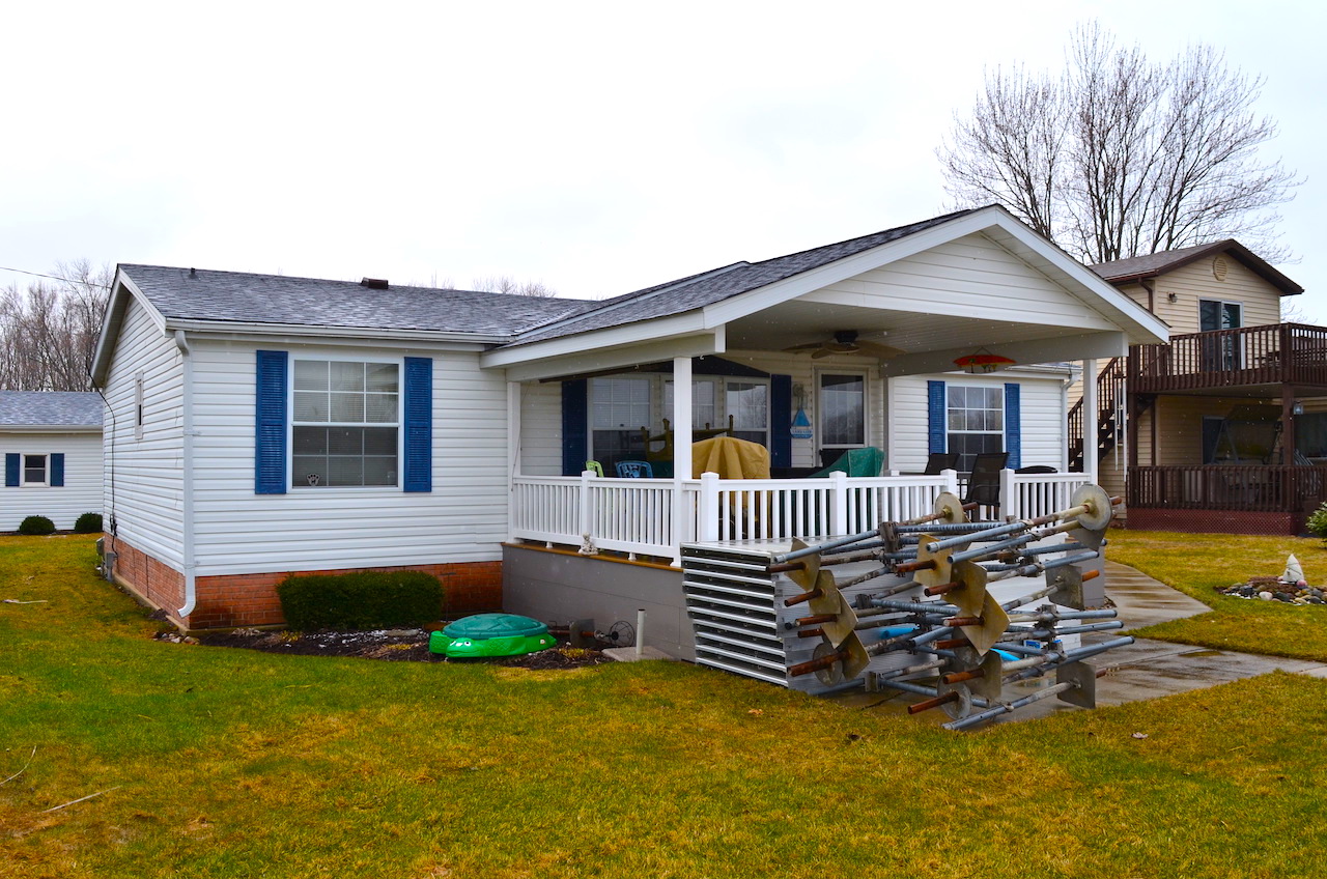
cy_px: 440
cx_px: 664
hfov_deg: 57.3
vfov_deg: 39.8
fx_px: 1214
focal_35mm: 33
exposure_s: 1/250
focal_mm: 22
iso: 200
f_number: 10
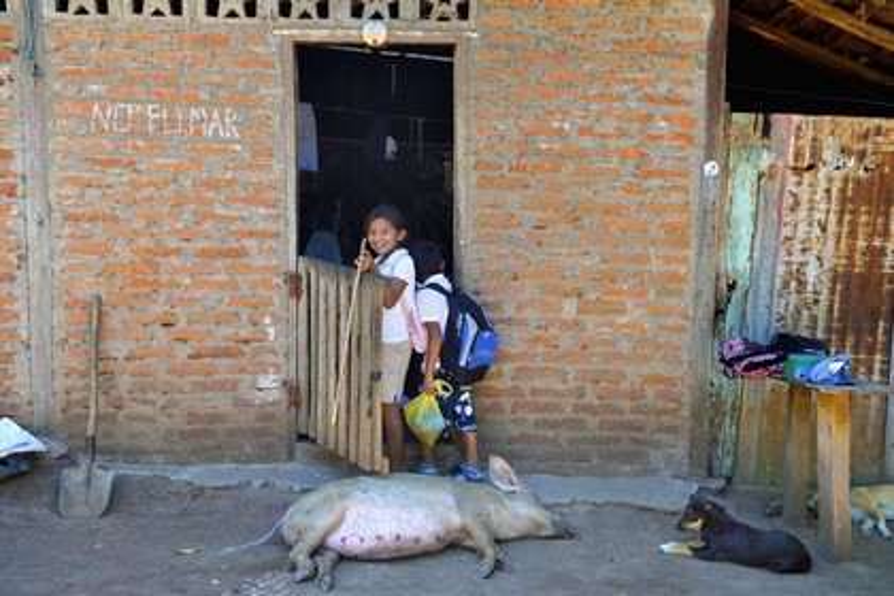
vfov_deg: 33.4
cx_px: 447
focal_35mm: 40
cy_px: 298
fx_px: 993
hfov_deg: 48.5
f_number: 4
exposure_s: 1/250
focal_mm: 40
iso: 200
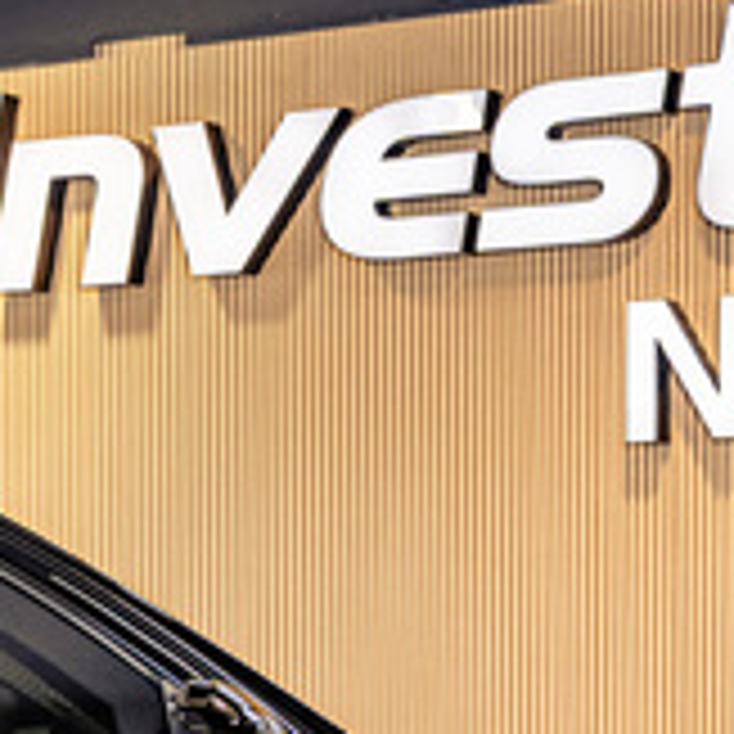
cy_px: 1009
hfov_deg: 11.1
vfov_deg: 11.4
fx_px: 3574
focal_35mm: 149
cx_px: -511
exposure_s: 1/125
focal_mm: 28
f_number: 4
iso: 500
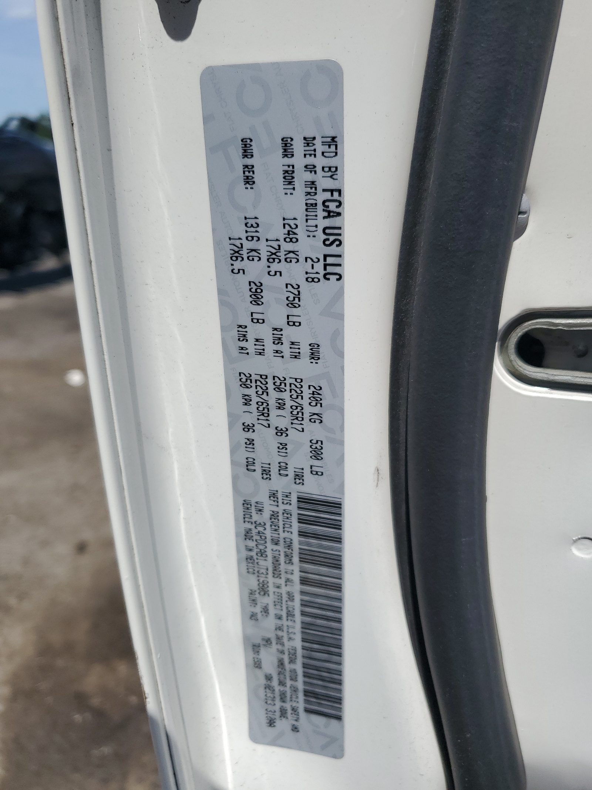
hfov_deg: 53.1
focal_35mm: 26
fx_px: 593
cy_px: 395
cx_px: 296
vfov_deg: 67.3
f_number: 1.5
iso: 50
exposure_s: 1/5000
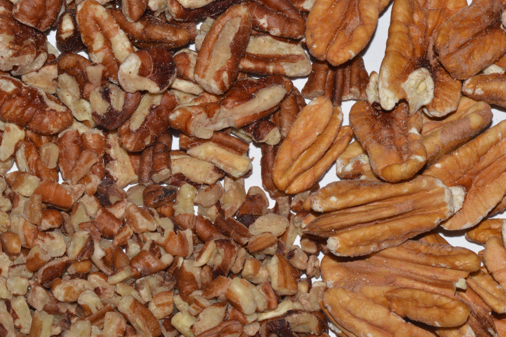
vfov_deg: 8.7
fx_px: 2212
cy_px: 168
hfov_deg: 13.1
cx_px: 253
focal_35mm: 158
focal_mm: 105
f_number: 22
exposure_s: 1/200
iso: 200
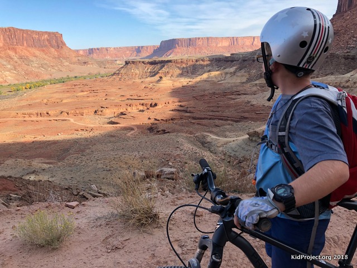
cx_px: 178
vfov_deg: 48.2
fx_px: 299
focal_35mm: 29
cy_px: 134
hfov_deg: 61.7
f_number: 1.8
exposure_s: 1/615
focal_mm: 3.99
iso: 20
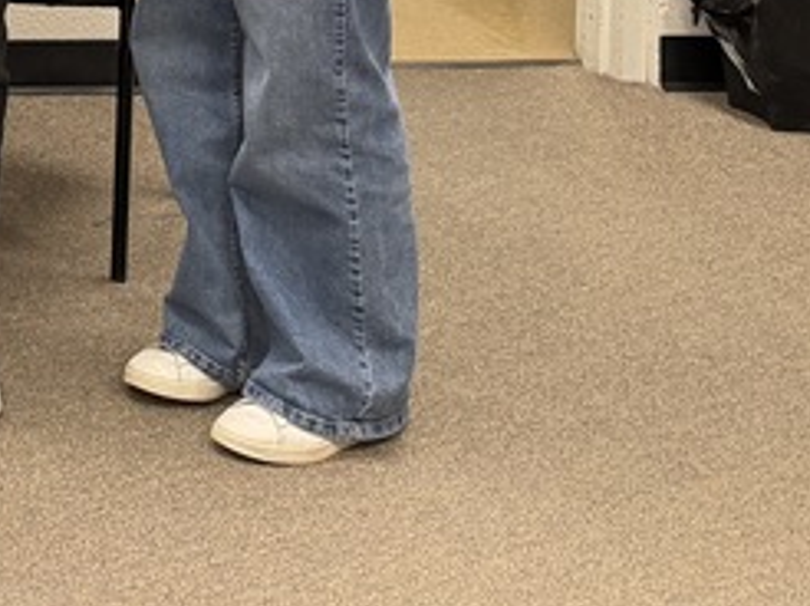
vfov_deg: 13.0
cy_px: -576
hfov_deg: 15.9
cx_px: -754
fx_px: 2338
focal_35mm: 100
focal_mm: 6.76
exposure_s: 1/60
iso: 200
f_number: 1.78
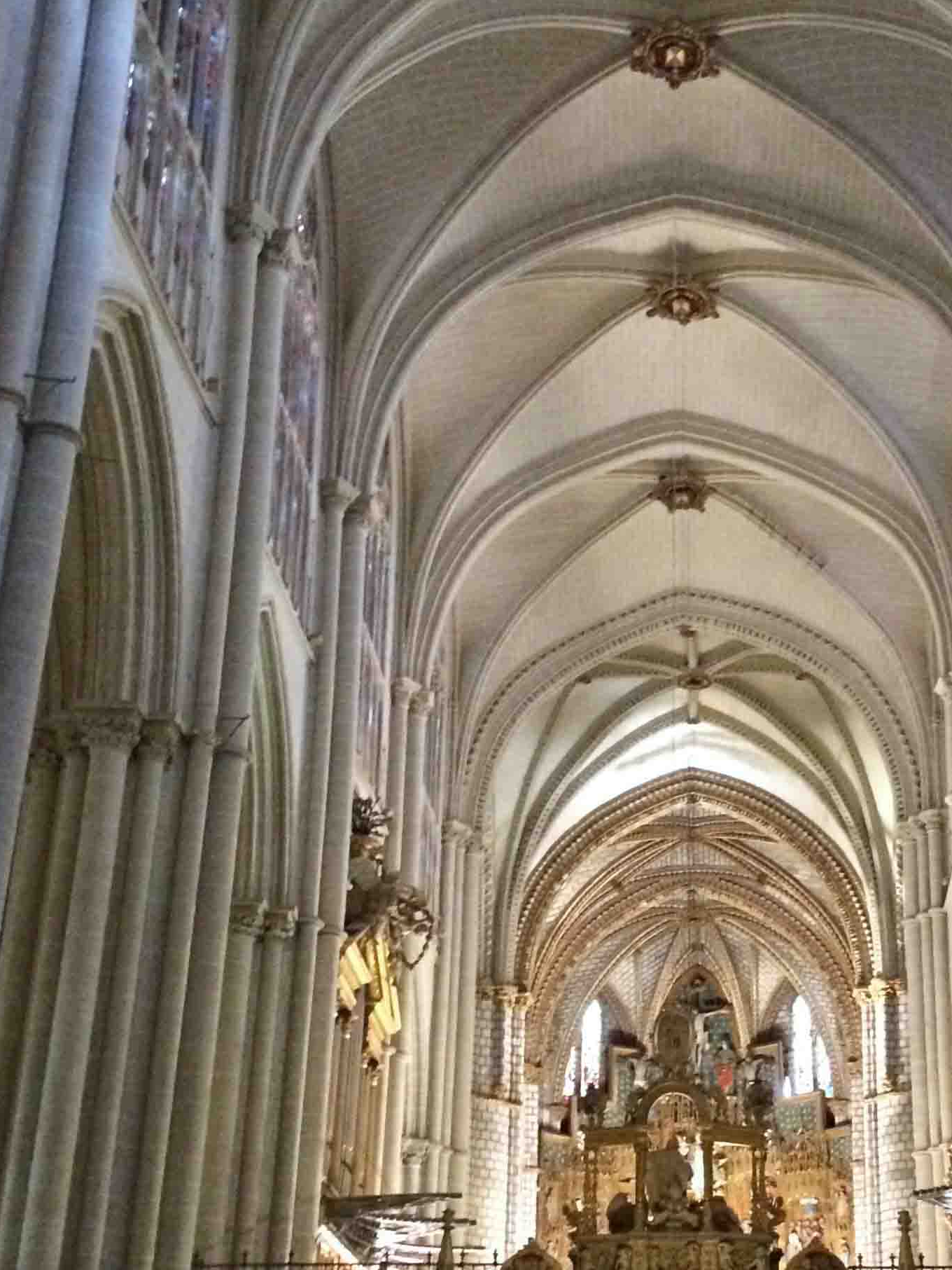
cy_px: 756
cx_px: 685
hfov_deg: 28.2
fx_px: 1870
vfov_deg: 37.4
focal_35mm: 51
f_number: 2.2
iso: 400
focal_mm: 4.15
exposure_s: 1/17
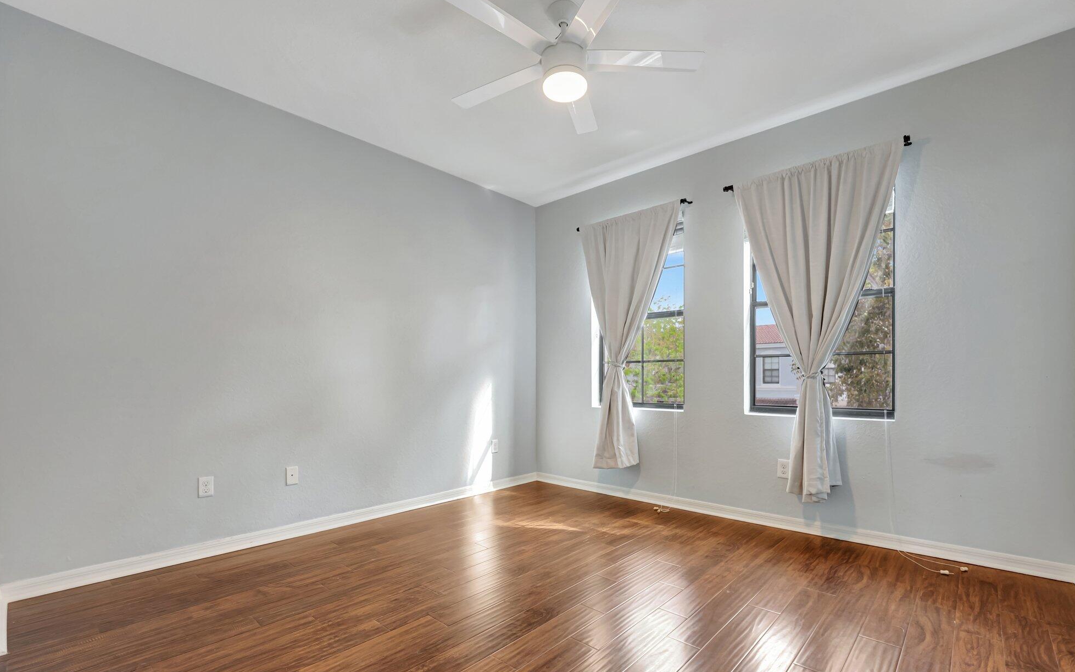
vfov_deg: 71.0
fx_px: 469
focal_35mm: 16
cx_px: 558
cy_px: 371
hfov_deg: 97.8
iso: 400
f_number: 8
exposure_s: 1/1.67
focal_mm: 15
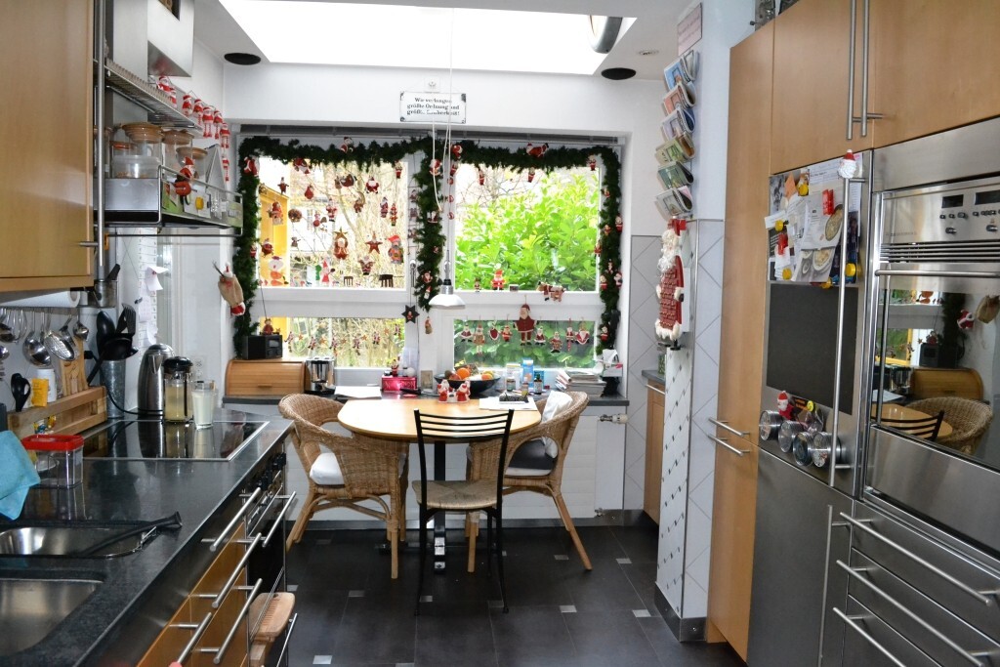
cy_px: 334
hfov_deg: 67.4
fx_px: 750
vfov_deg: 47.9
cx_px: 500
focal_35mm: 27
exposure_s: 1/100
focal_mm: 18
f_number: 7.1
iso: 3200
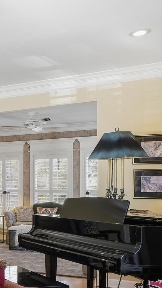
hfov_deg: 20.4
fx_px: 367
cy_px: 194
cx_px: -97
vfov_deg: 42.3
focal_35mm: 48
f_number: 9
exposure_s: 1/60
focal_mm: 10
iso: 250
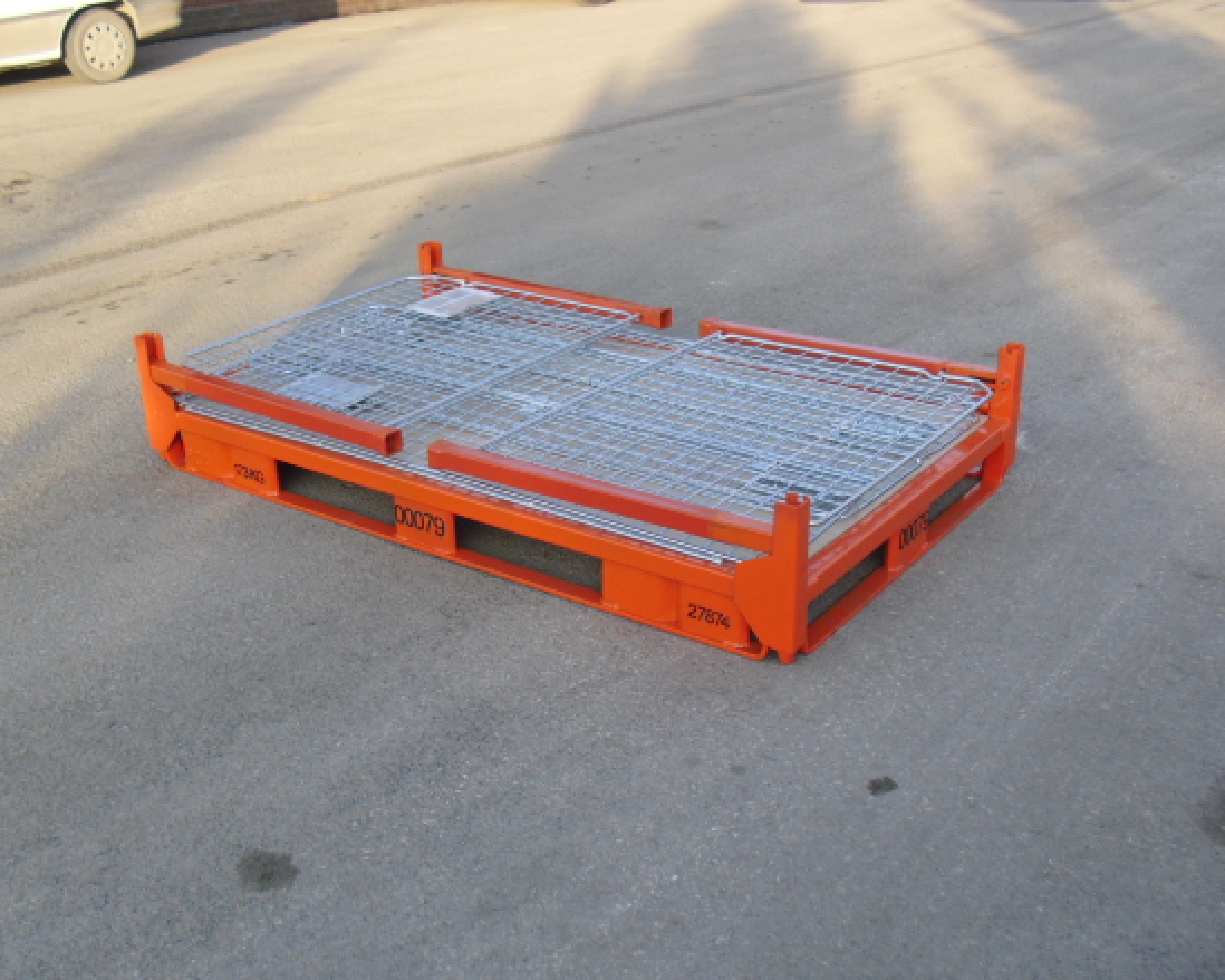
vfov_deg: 36.5
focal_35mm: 41
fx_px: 1486
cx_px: 576
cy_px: 505
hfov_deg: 44.8
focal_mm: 6.3
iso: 100
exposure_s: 1/250
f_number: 3.1
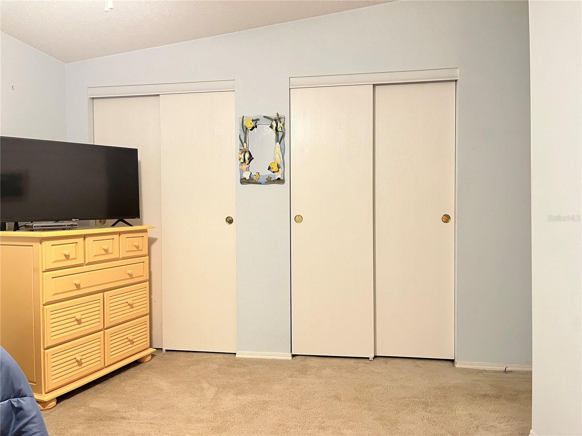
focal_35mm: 26
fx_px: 437
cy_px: 218
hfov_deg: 67.3
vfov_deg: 53.1
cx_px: 291
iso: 500
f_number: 1.6
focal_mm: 5.1
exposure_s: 1/30
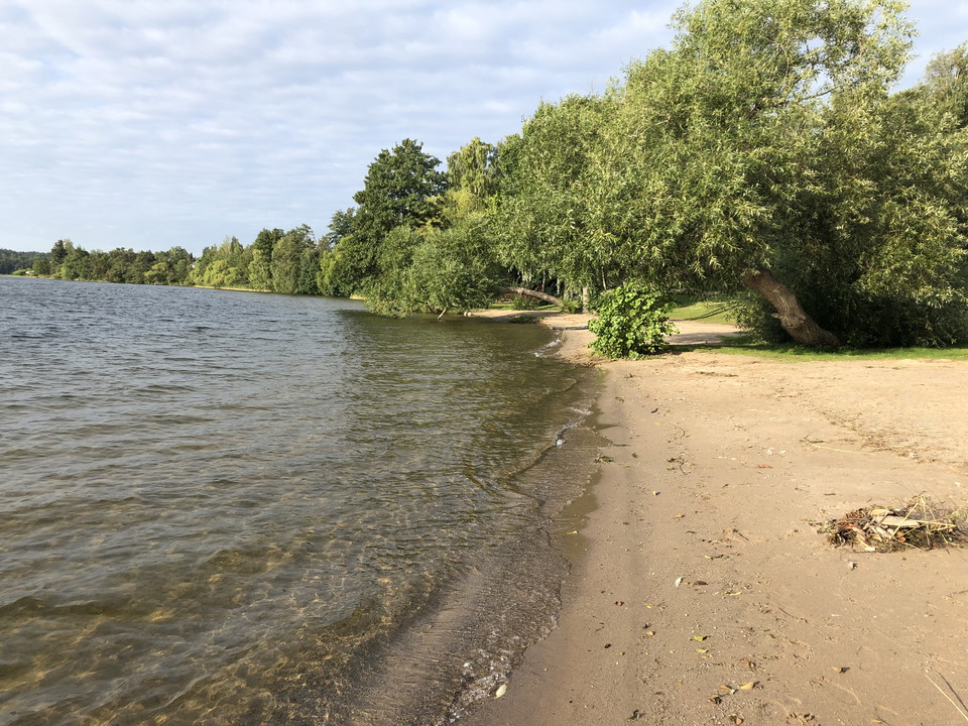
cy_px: 363
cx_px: 484
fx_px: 783
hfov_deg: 63.4
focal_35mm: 28
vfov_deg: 49.7
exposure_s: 1/906
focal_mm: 3.99
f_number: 1.8
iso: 20
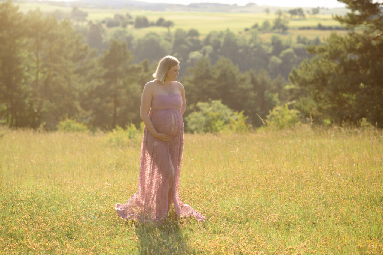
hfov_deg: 23.9
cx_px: 192
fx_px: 904
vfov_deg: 16.0
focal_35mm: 85
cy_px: 128
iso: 500
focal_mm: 85
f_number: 3.2
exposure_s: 1/4000
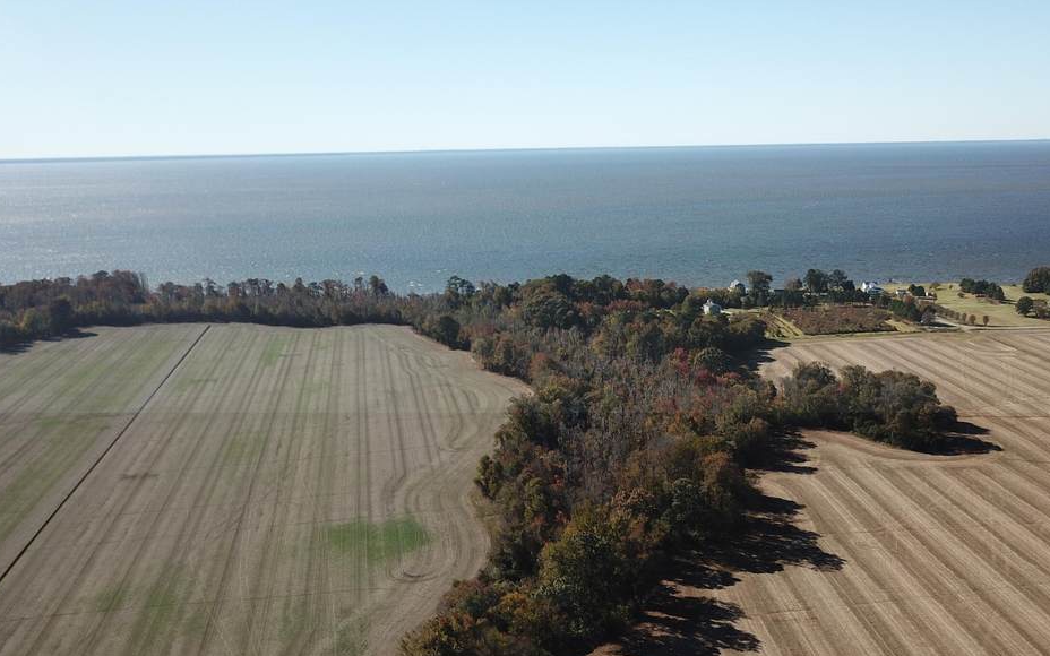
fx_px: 1087
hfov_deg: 51.1
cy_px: 414
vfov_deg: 33.4
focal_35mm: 38
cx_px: 639
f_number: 2.2
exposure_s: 1/190
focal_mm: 4.73
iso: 100
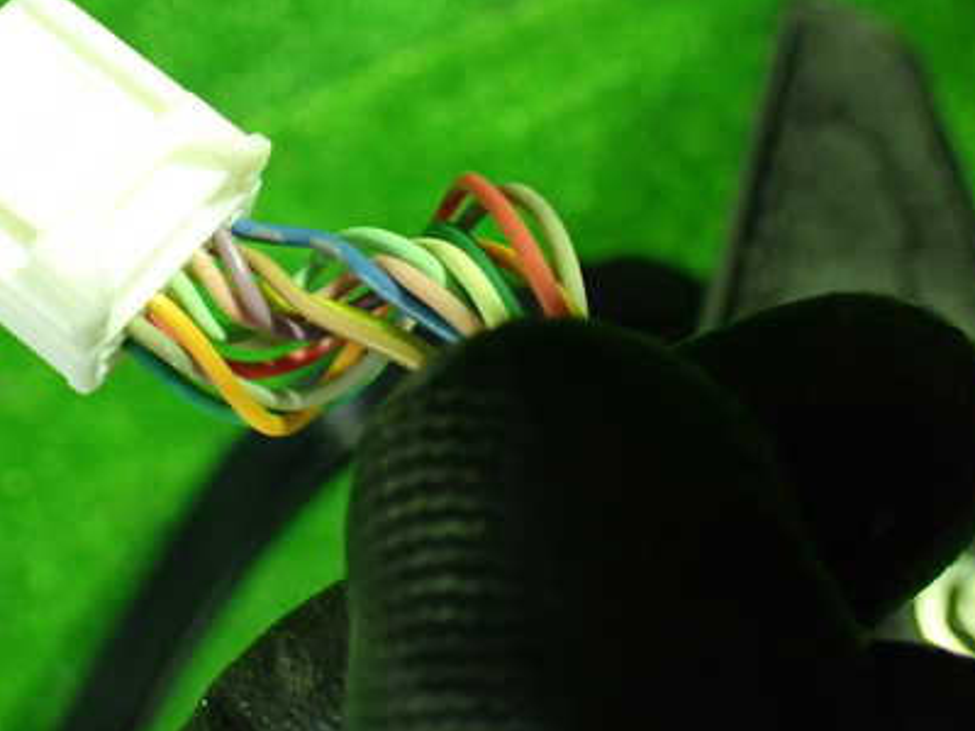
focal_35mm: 45
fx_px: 1267
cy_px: 251
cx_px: 300
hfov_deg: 41.4
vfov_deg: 32.0
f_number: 2.3
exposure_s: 1/30
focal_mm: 5.4
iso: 1000
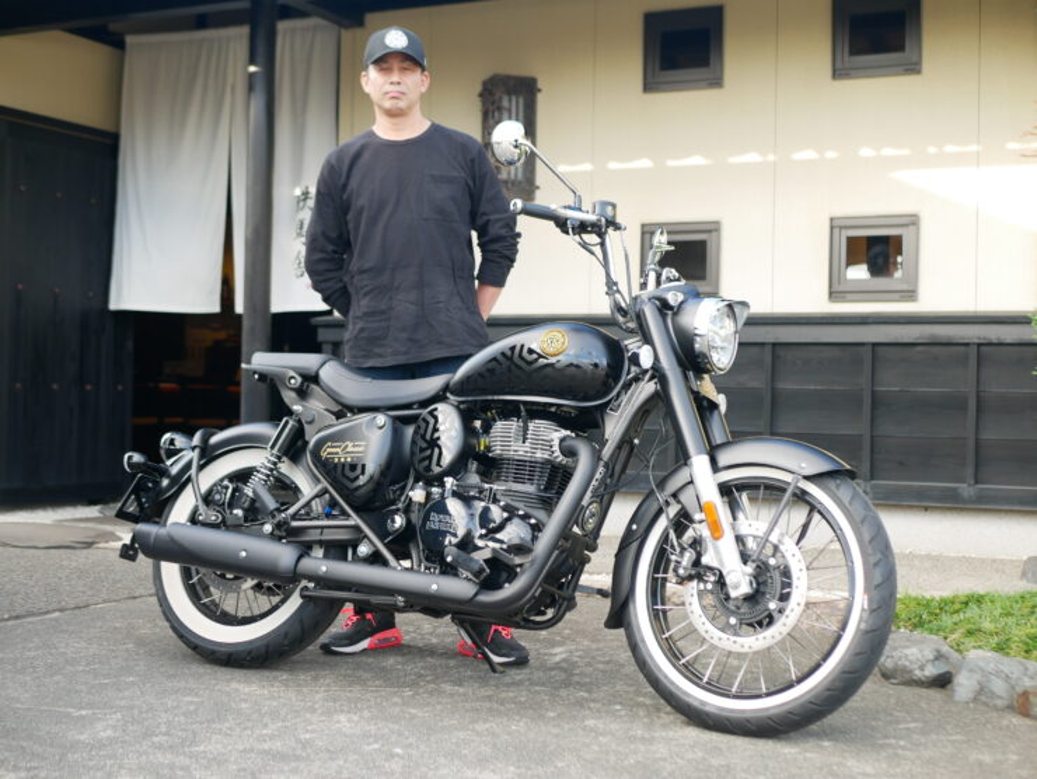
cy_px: 390
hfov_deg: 38.2
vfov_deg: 29.1
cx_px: 518
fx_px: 1499
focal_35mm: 50
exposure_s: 1/250
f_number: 2.5
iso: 200
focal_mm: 25
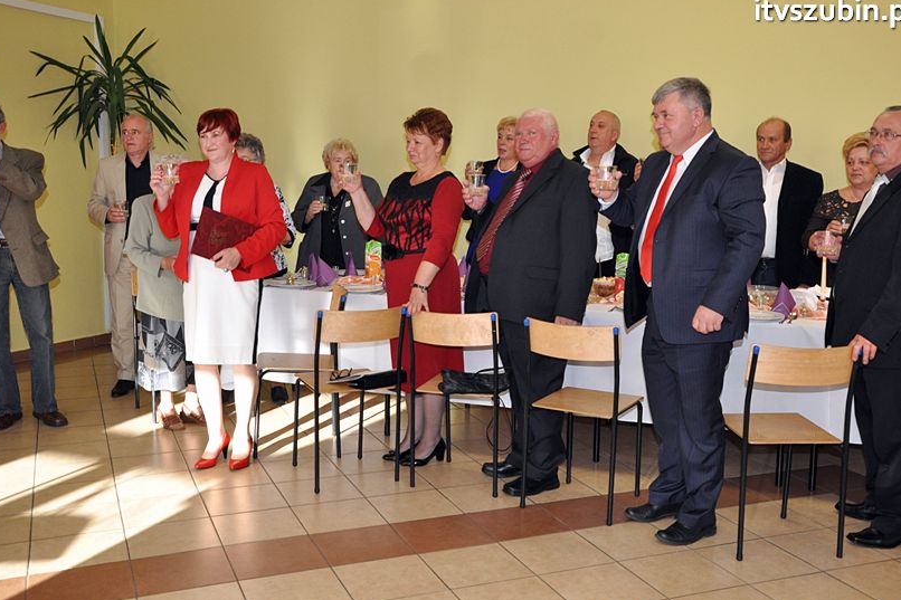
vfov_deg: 33.8
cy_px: 288
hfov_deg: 49.0
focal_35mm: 40
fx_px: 989
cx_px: 463
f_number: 5.6
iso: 800
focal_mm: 25
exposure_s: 1/125
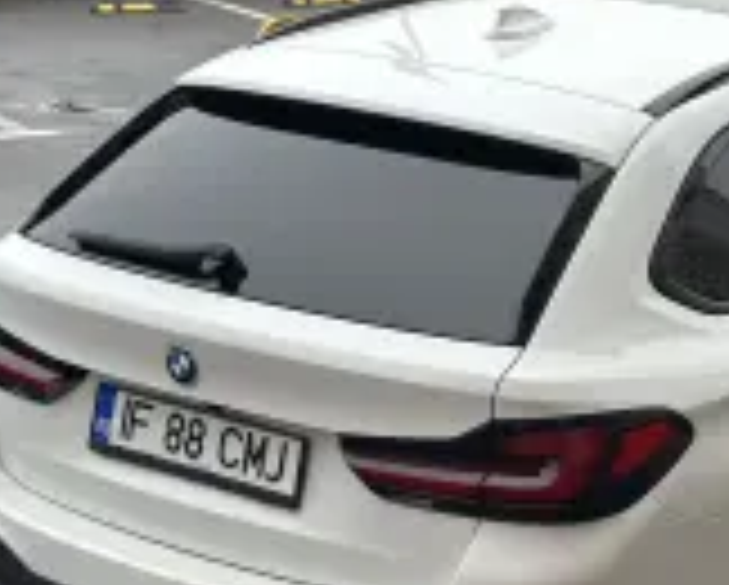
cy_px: 270
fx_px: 2247
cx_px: 702
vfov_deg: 14.8
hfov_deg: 18.0
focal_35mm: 104
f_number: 1.78
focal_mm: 6.86
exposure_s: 1/417
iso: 80
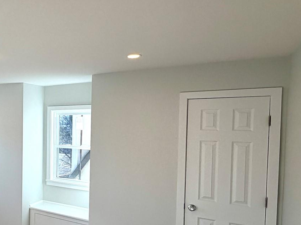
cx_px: -9
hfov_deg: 44.6
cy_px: 134
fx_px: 296
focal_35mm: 34
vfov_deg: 41.6
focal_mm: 2.22
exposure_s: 1/465
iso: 64
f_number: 2.2
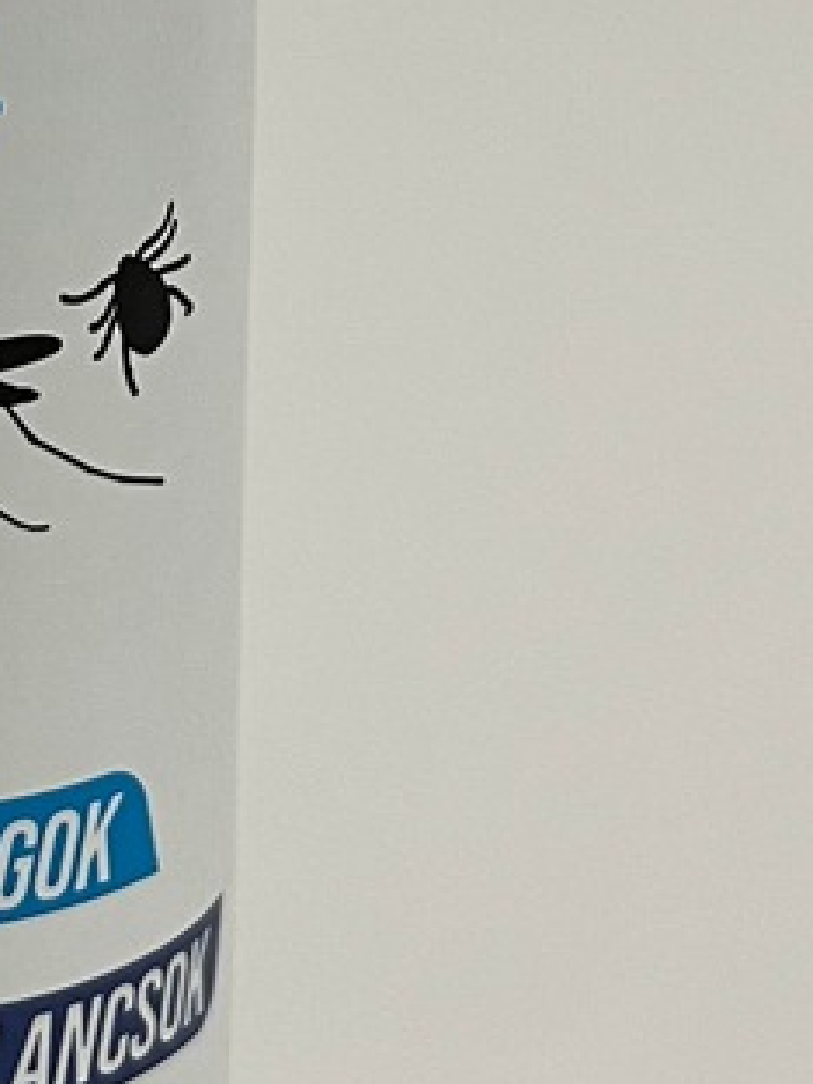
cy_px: 78
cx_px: -139
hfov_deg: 13.0
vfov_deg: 17.4
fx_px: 3476
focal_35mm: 111
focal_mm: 5.1
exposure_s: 1/50
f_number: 1.6
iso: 100
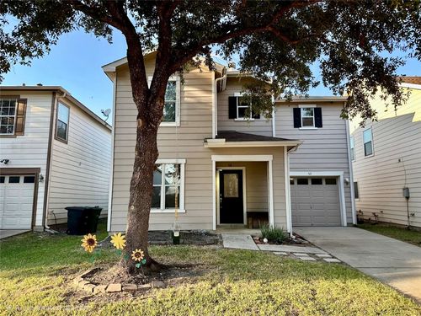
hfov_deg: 71.6
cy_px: 158
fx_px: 292
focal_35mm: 24
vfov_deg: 56.8
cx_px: 210
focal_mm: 6.86
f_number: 1.78
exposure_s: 1/455
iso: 80
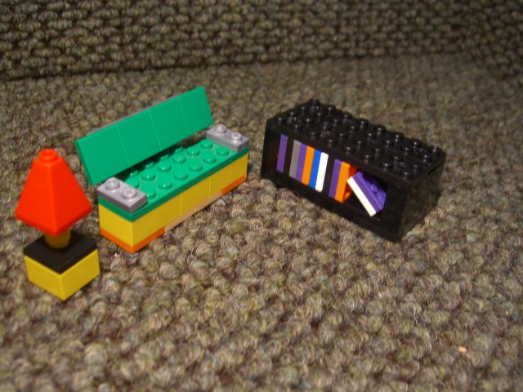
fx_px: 574
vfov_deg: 37.7
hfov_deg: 49.0
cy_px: 196
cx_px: 262
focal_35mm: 38
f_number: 2.8
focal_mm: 7.9
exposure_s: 1/8
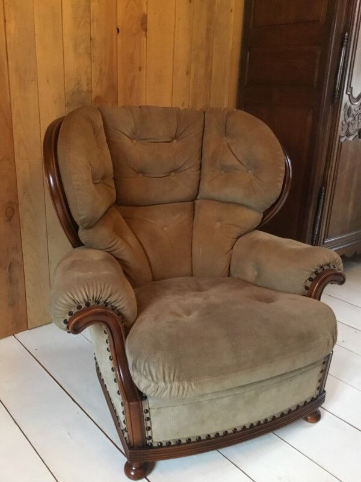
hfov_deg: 45.4
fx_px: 431
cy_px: 241
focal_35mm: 31
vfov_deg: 58.4
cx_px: 180
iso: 320
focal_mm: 3.3
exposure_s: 1/17
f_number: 2.4
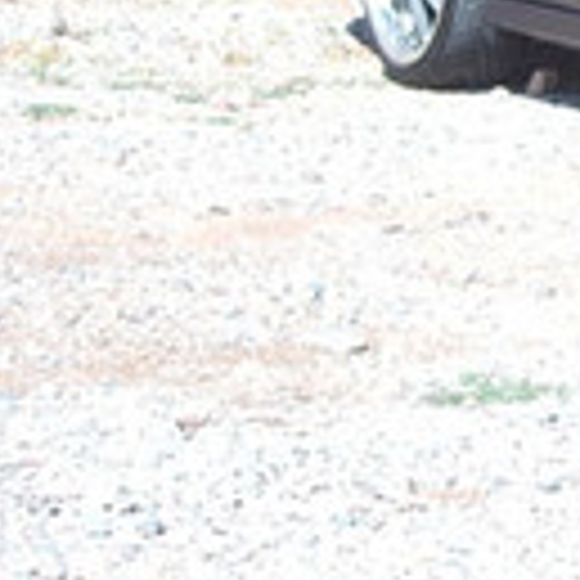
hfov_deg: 8.0
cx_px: 967
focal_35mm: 212
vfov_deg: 8.2
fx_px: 4019
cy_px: -56
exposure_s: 1/200
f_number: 3.5
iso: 50
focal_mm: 10.2
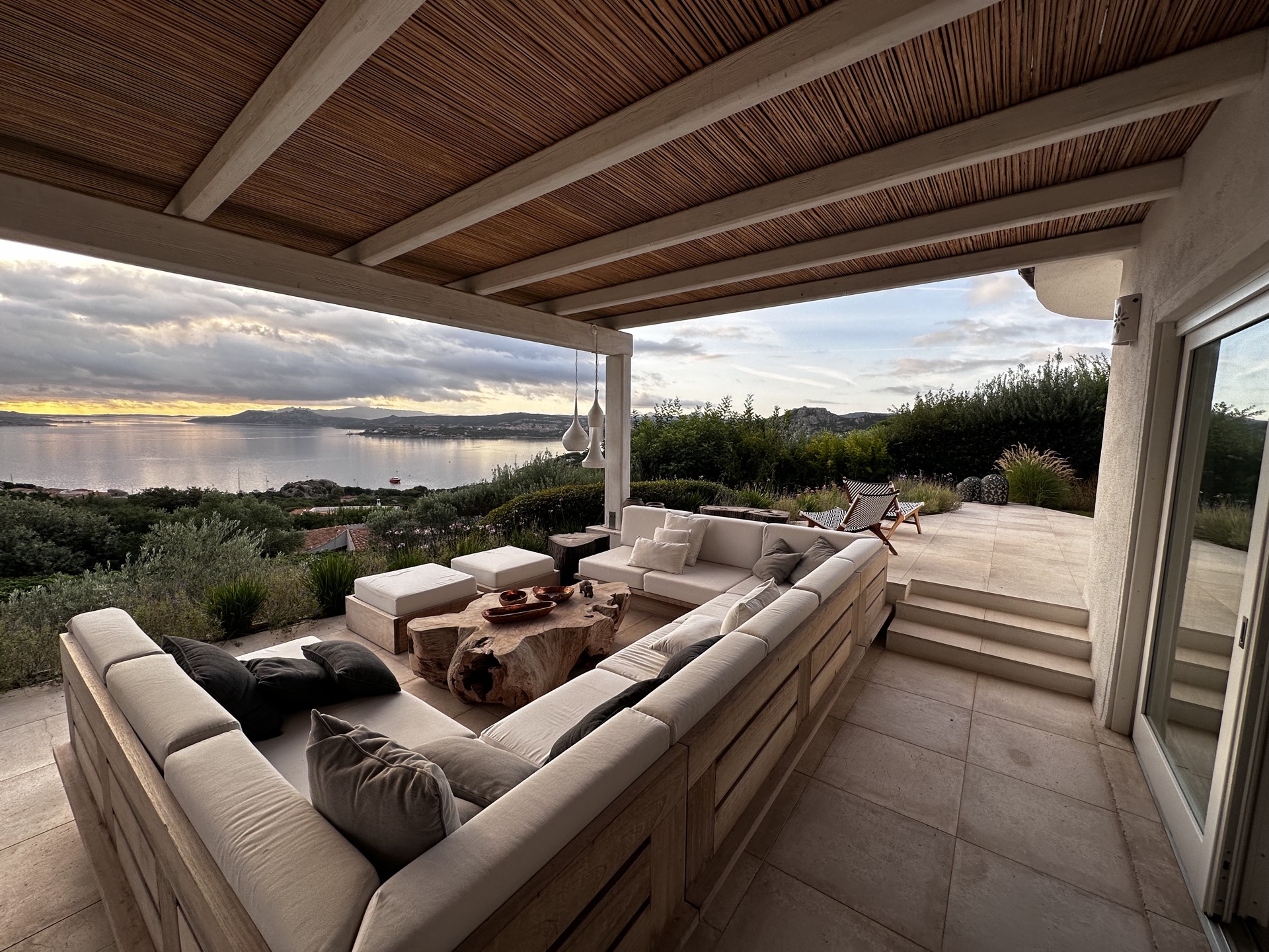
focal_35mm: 14
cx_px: 634
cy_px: 476
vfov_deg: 85.7
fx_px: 513
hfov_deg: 102.1
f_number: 2.2
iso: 40
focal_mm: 2.22
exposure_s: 1/337
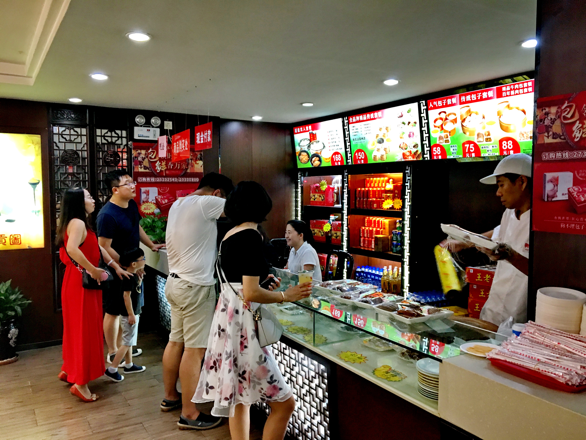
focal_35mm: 29
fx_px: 491
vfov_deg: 48.2
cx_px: 293
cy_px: 220
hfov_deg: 61.7
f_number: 2.2
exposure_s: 1/33
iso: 125
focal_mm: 4.15
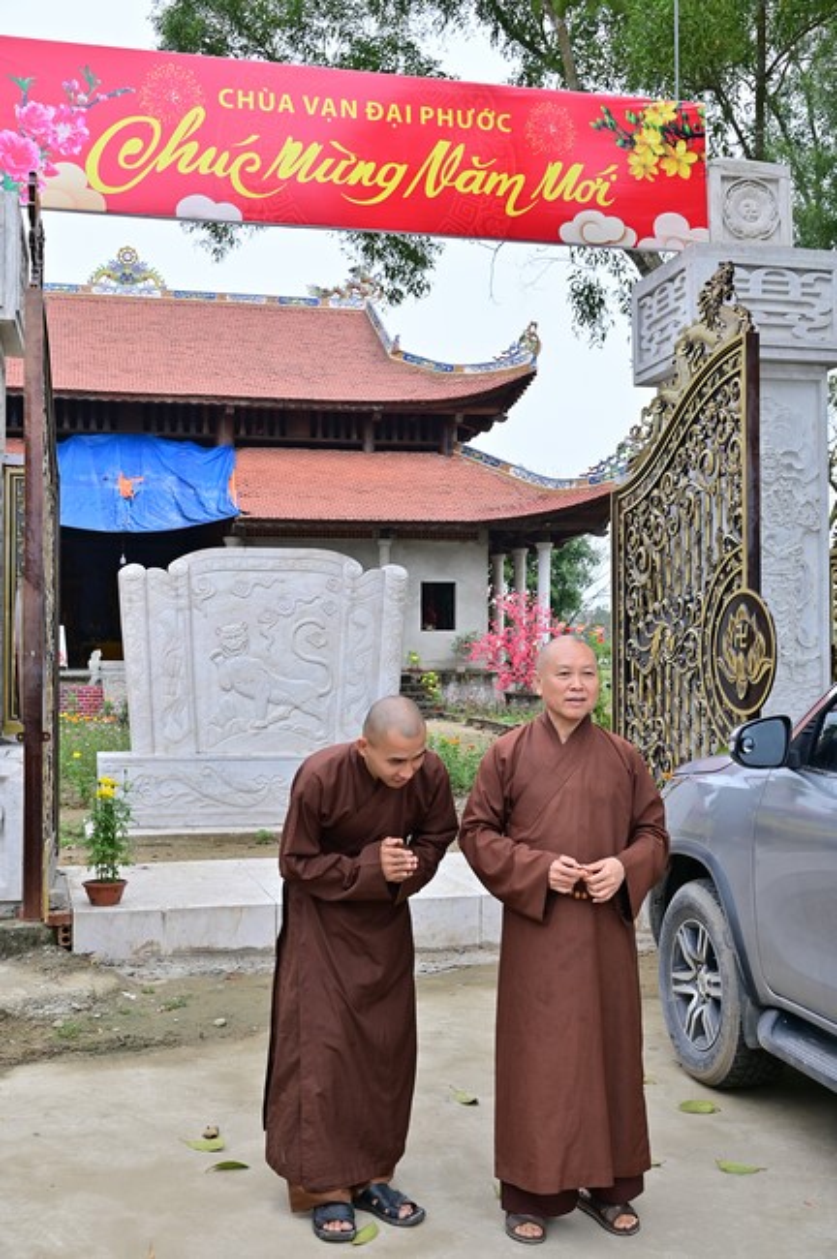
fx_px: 1328
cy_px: 630
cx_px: 418
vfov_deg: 50.7
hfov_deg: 35.0
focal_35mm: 38
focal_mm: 38
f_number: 7.1
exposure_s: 1/200
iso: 125
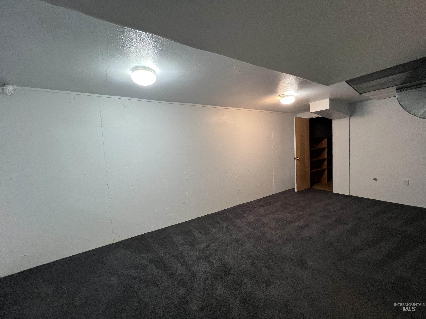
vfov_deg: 89.9
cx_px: 213
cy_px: 160
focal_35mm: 13
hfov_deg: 106.2
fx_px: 160
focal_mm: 1.57
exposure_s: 1/60
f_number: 1.8
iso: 200
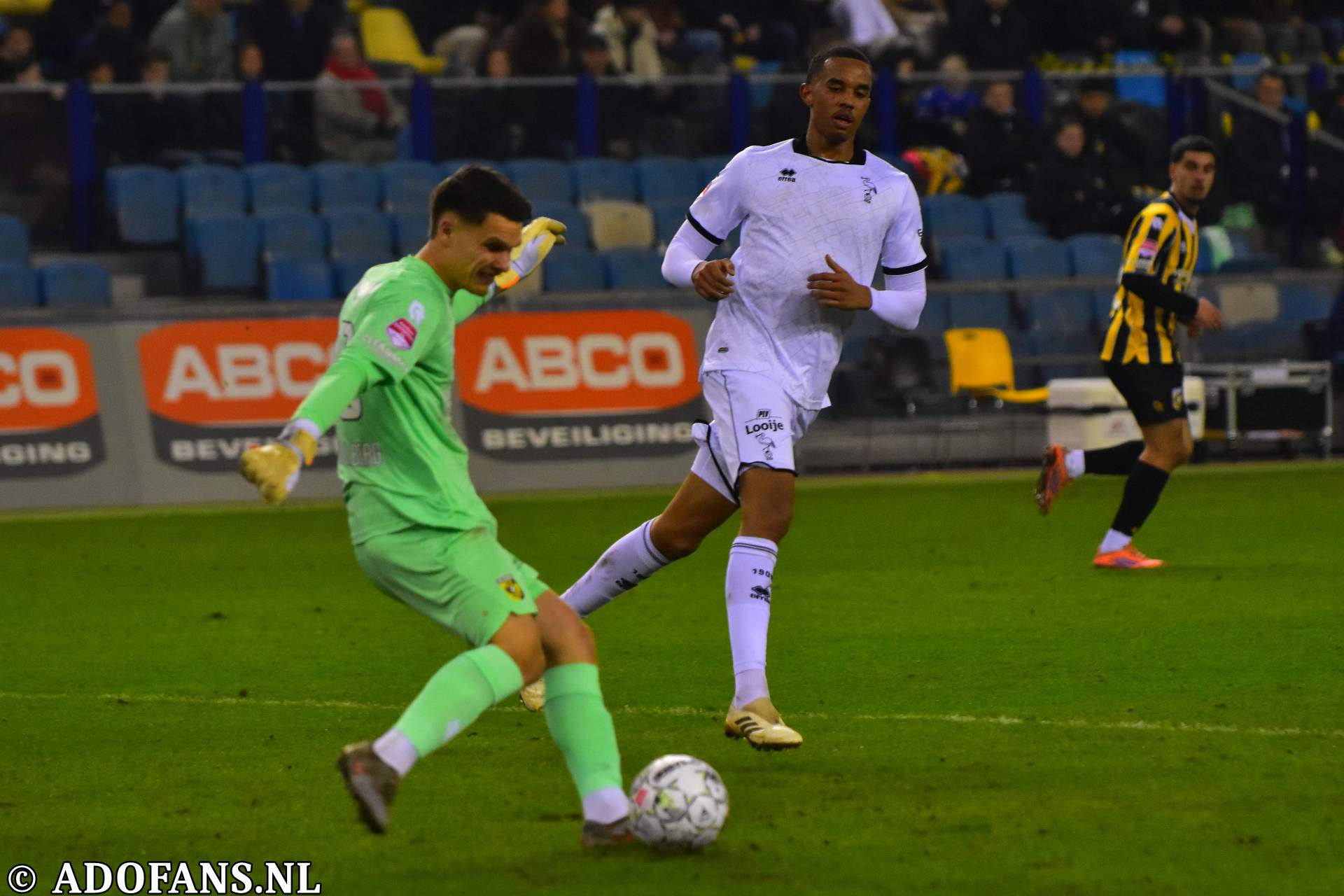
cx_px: 672
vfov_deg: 5.2
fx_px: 9799
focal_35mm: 262
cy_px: 448
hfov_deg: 7.8
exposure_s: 1/1000
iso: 2000
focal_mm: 175
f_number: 2.8
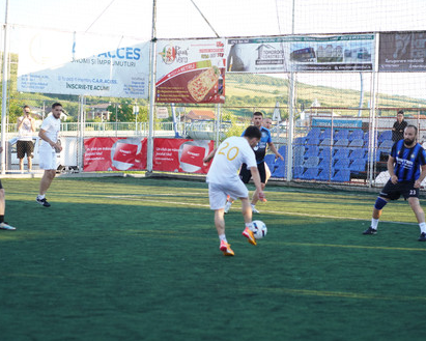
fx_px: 1223
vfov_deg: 15.9
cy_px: 170
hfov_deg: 19.7
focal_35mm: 97
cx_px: 253
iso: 800
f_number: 2.8
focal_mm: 85
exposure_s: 1/1250
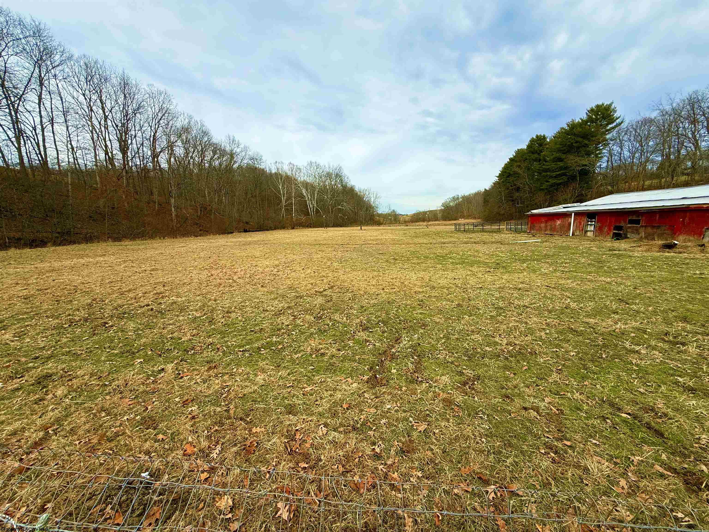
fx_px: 287
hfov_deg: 102.1
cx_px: 354
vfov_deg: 85.7
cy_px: 266
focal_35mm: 14
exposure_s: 1/1145
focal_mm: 2.22
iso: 50
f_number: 2.2
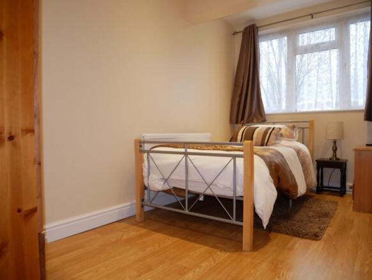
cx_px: 186
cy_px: 140
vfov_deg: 56.9
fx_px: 258
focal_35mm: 24
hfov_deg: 71.6
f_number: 3.5
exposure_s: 1/50
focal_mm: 12
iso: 320
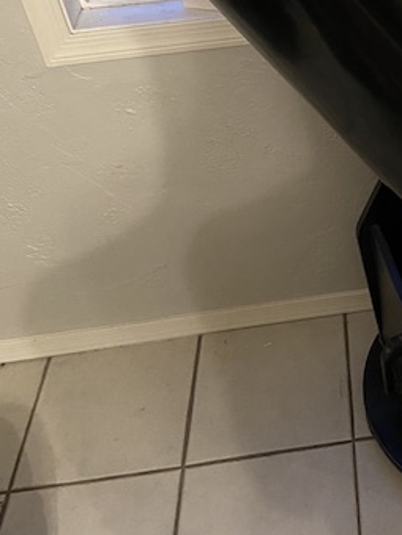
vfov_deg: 36.2
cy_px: 108
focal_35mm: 51
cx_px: 389
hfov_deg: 27.2
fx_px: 790
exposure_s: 1/30
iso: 640
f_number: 1.8
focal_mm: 4.25
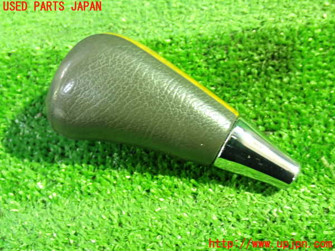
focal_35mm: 41
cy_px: 126
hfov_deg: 45.8
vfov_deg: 35.1
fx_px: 397
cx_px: 168
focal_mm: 7.31
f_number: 2.8
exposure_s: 1/10
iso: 800
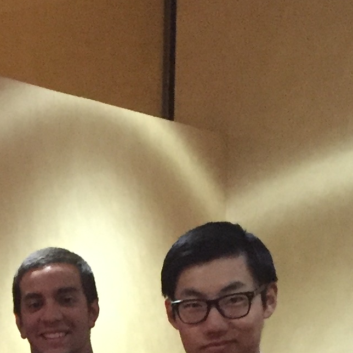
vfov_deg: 12.5
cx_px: -117
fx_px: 1500
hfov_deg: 12.9
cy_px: 593
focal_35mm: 130
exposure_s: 1/15
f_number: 2.2
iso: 320
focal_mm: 4.15
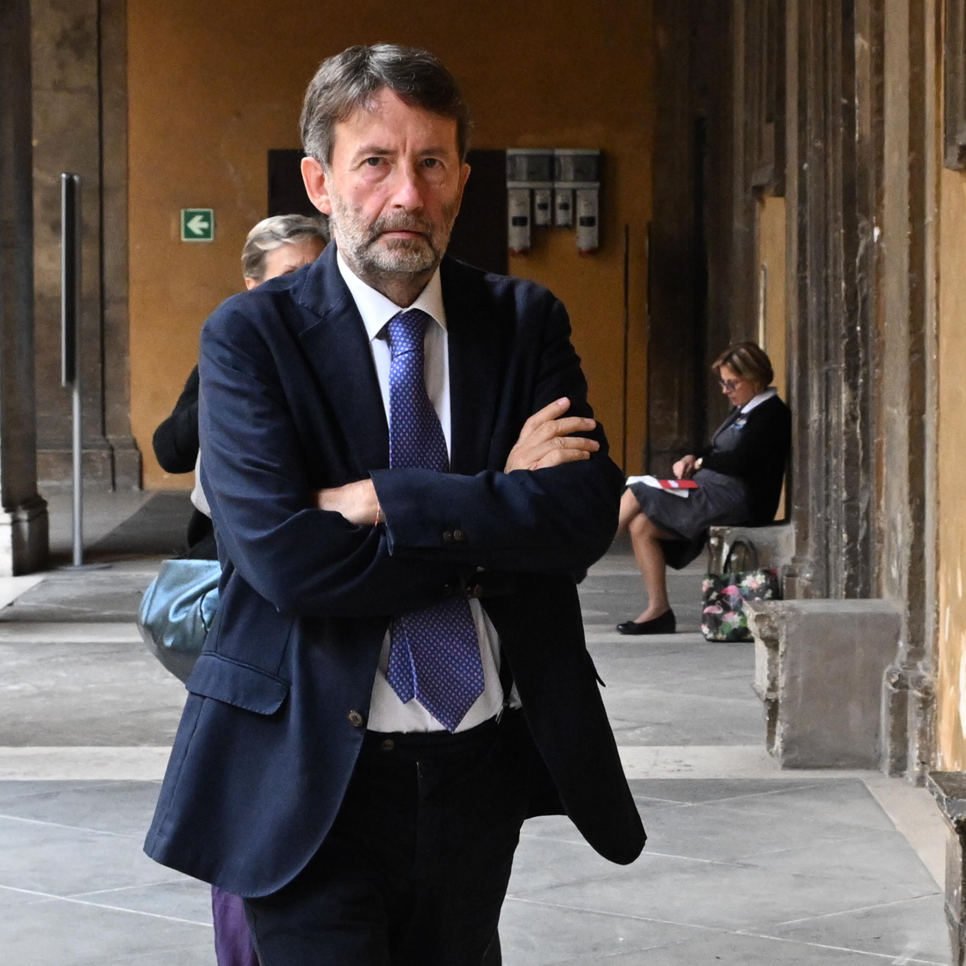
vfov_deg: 26.9
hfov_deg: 26.9
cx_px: 514
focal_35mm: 64
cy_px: 483
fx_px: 2021
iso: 2500
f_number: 7.1
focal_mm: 33.5
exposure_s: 1/320
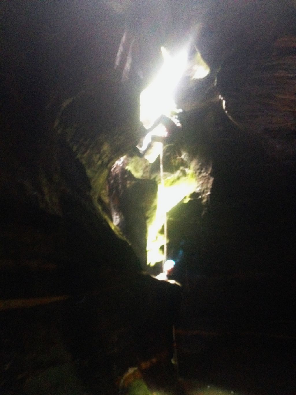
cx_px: 148
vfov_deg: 52.6
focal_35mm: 35
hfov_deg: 40.7
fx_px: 399
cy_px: 198
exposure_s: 1/15
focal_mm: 4.28
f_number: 2.4
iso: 500
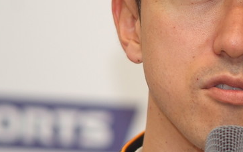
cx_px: 232
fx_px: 3616
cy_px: 48
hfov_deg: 3.8
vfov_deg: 2.4
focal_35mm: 546
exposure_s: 1/125
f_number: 2.8
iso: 800
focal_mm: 180
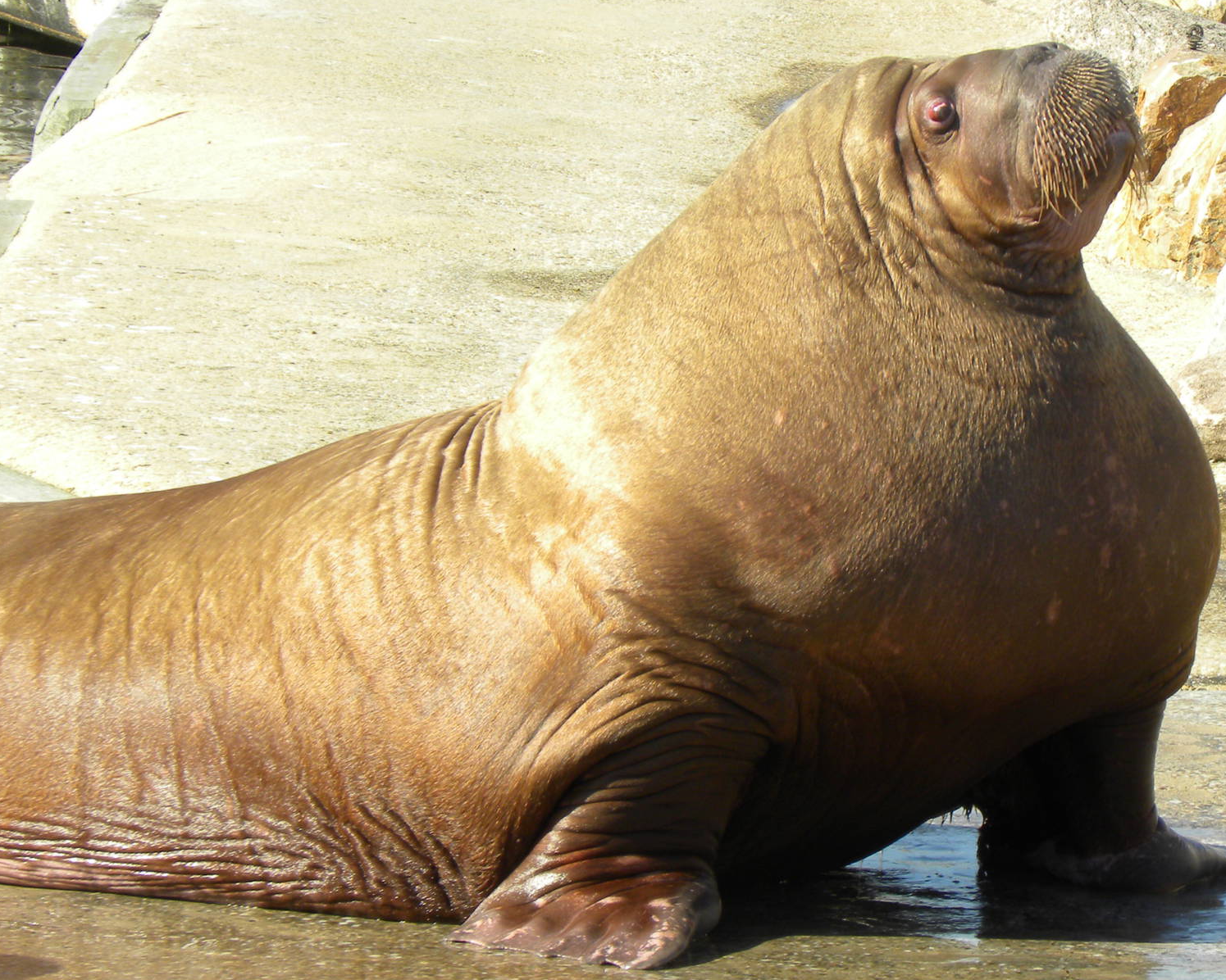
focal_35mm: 258
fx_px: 9361
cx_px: 613
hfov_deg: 7.5
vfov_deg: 6.0
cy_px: 489
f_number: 5.6
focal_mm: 44
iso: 64
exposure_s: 1/180
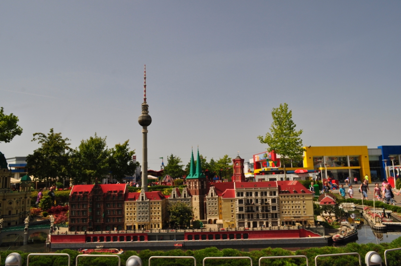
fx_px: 300
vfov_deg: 47.8
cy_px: 133
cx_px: 200
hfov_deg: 67.4
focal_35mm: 27
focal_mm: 18
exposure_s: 1/400
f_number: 10
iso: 200
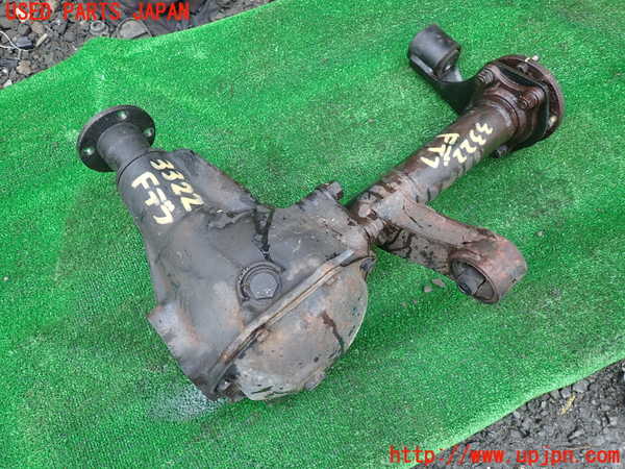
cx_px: 312
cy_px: 234
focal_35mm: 25
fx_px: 451
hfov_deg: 69.4
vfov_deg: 54.9
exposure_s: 1/100
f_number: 2
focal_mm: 4.5
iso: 100
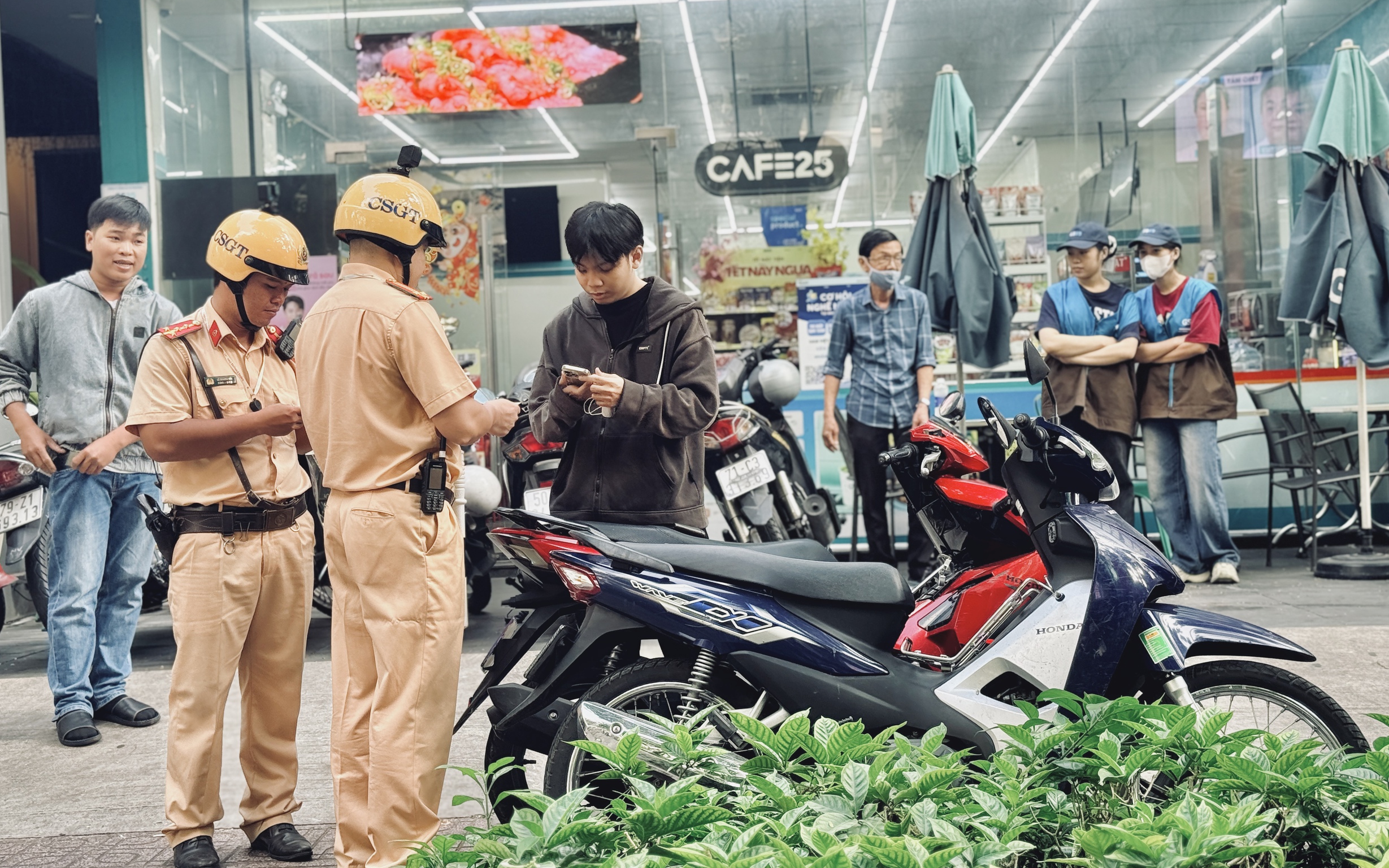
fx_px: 2006
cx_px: 696
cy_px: 388
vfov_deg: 24.4
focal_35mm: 53
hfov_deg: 38.2
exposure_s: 1/248
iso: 100
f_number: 1.78
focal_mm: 6.76
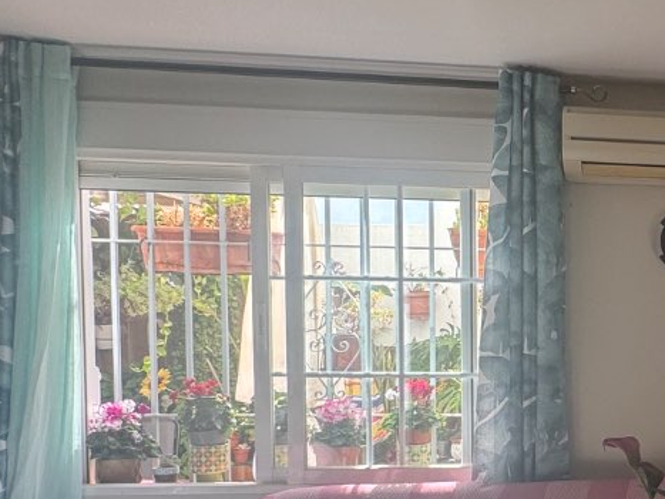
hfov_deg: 34.5
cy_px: 376
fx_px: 864
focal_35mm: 45
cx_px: 779
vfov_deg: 31.6
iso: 40
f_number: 2.2
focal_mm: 2.22
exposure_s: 1/118
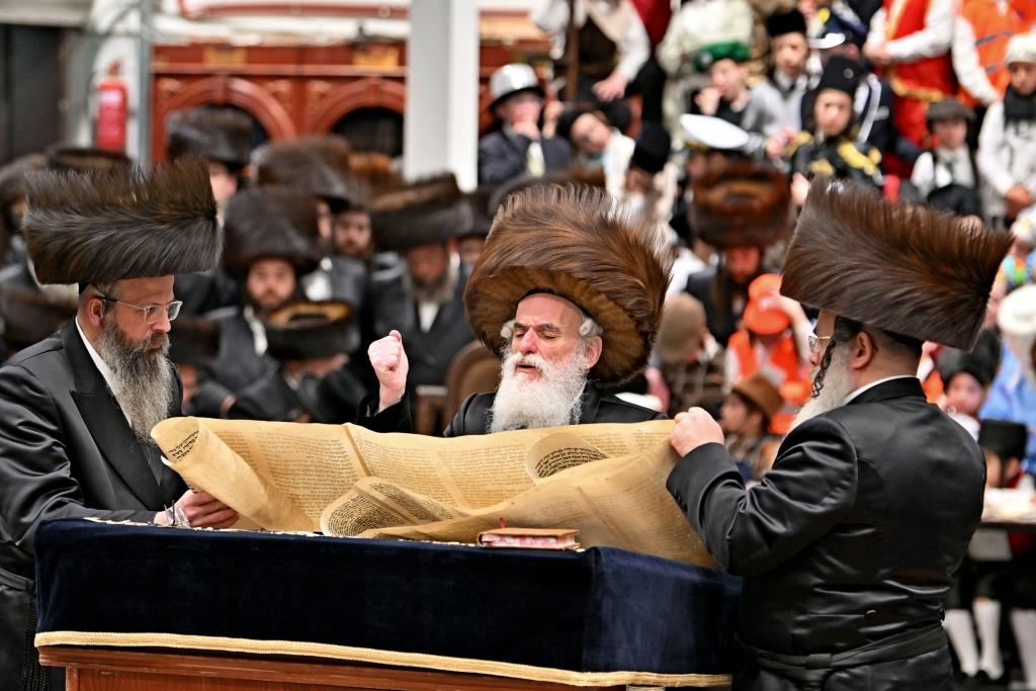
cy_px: 346
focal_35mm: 202
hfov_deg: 10.2
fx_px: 5814
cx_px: 518
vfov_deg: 6.8
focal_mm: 135
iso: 500
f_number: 2.8
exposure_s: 1/400
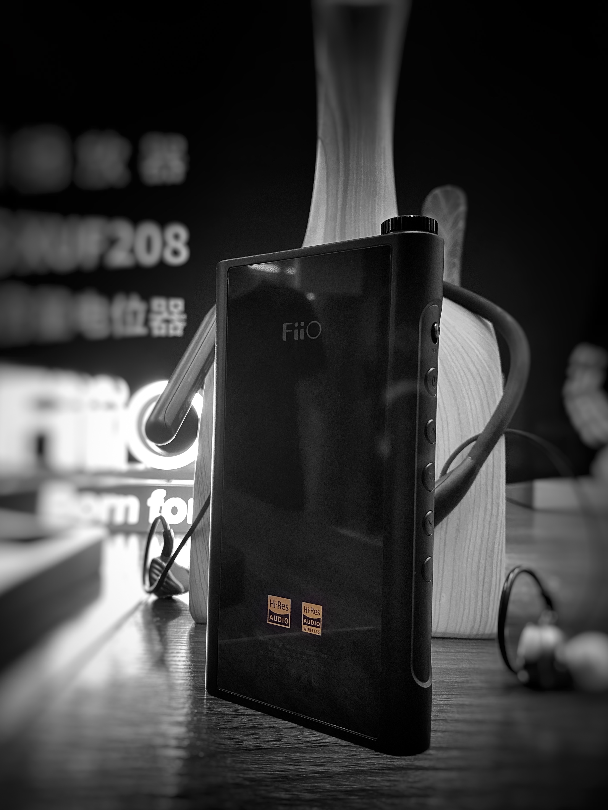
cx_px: 295
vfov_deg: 63.4
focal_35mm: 28
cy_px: 428
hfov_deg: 49.7
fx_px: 656
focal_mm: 4.25
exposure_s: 1/50
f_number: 1.8
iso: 320
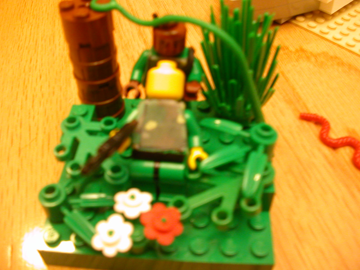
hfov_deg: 50.1
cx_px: 180
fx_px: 385
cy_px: 135
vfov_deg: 38.7
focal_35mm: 37
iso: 130
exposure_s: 1/4.1
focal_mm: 5.6
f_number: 2.7
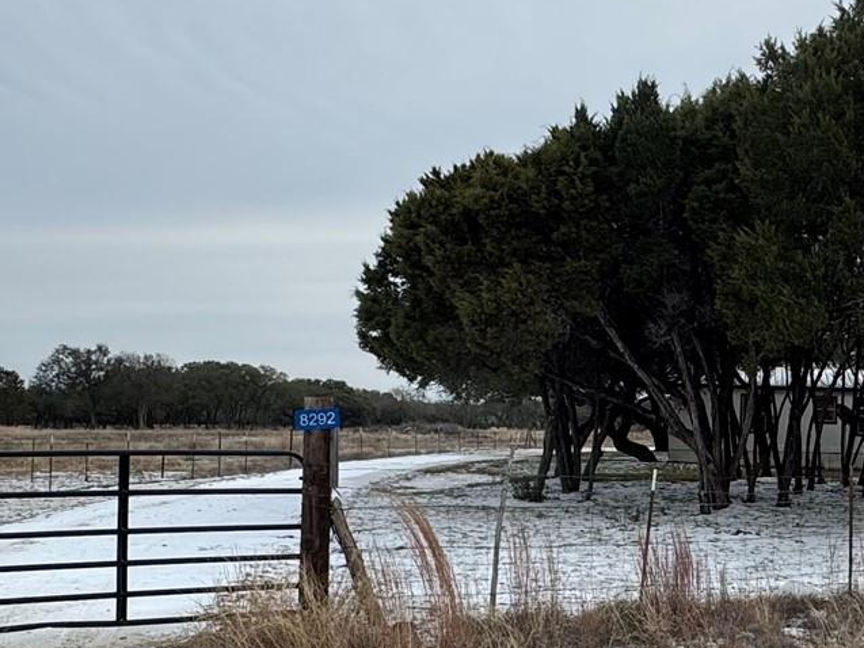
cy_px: 394
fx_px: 1123
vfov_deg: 32.1
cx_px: 738
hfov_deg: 39.7
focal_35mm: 45
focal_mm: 2.22
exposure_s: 1/2273
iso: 50
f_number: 2.2
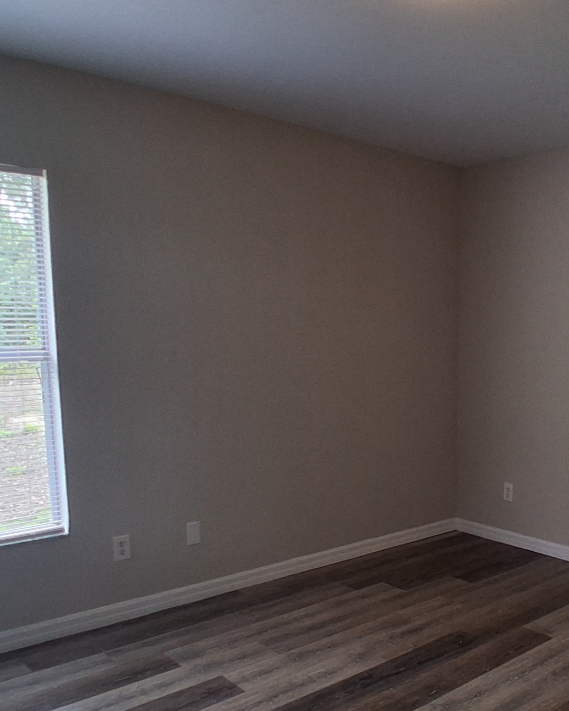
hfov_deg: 42.4
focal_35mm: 33
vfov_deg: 53.5
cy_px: 452
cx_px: 460
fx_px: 695
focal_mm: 1.4
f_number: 2.2
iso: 100
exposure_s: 1/60
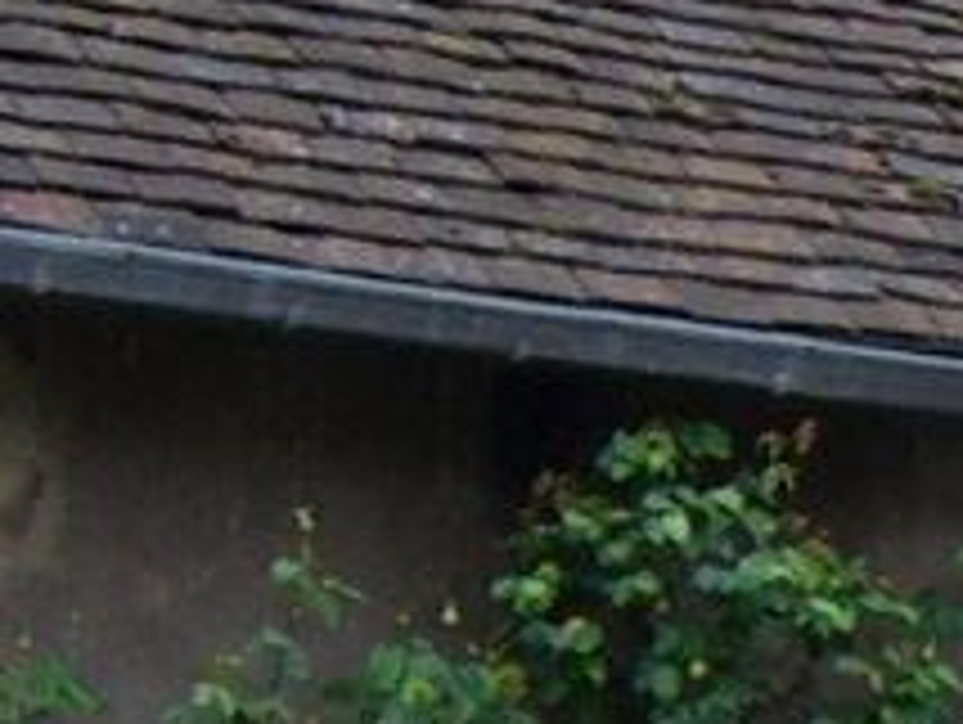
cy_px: 1435
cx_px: 3132
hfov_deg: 6.3
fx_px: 7910
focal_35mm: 284
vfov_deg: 5.1
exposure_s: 1/250
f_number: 2.7
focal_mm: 6.2
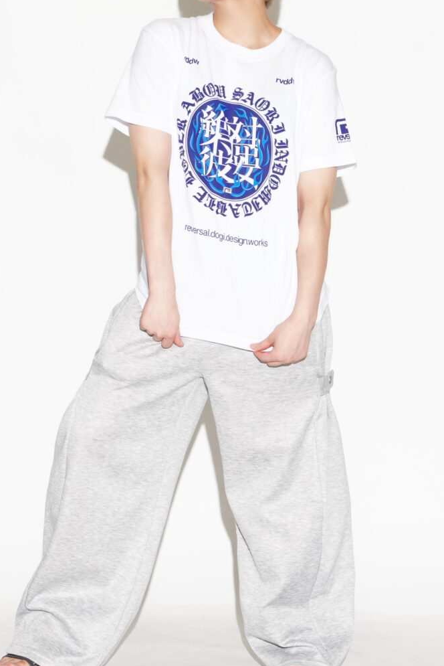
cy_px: 238
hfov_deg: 12.5
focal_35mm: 110
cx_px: 229
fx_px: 2033
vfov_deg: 18.5
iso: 800
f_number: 5
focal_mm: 49
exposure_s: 1/250
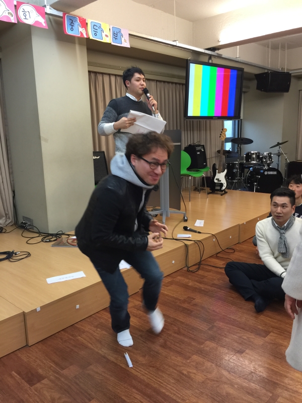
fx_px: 337
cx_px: 151
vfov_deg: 61.7
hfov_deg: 48.2
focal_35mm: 29
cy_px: 202
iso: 50
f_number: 2.2
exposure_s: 1/15
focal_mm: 4.15
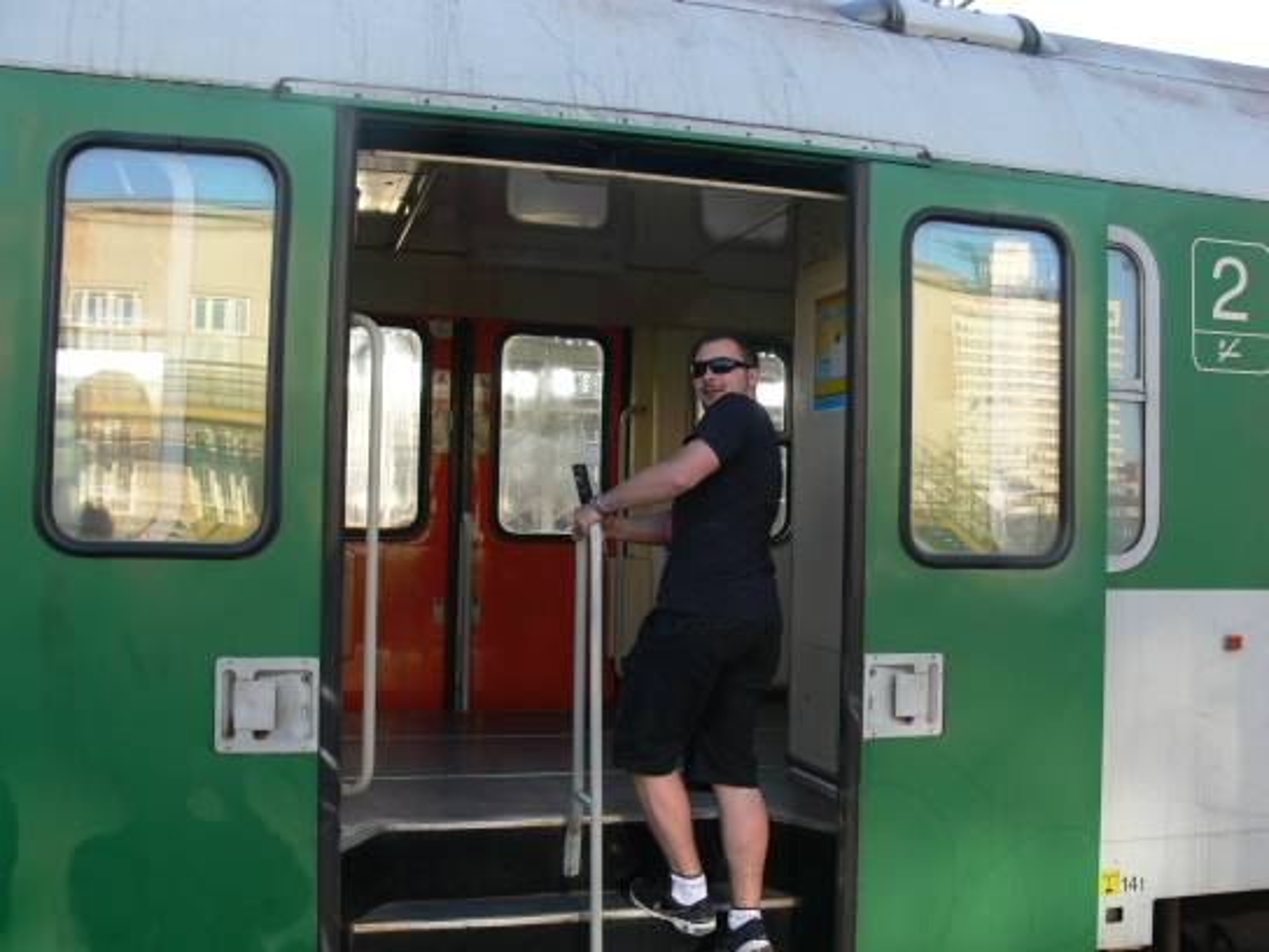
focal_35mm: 35
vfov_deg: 40.7
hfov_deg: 52.6
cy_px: 476
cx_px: 634
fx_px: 1283
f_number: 4.5
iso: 100
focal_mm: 7.4
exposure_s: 1/125
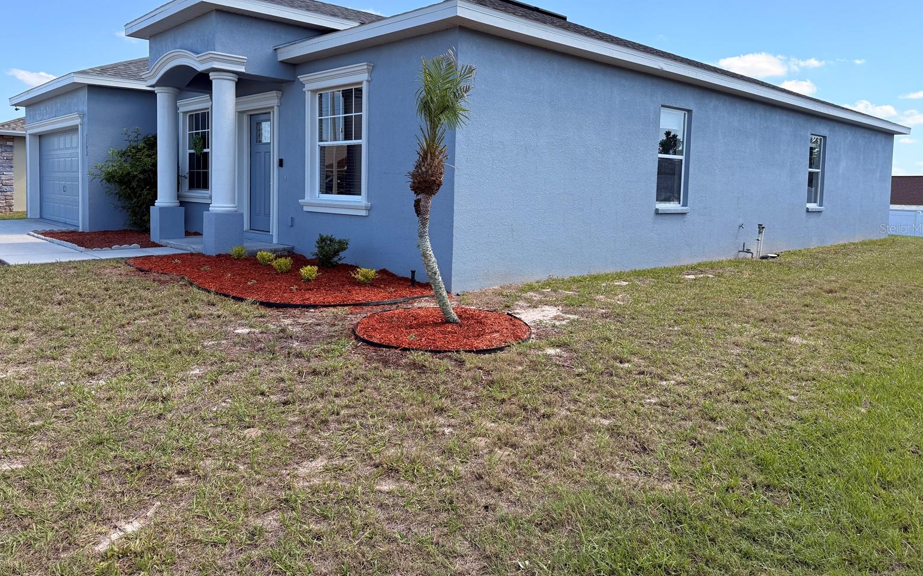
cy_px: 228
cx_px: 464
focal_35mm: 26
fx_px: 654
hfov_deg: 70.4
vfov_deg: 47.3
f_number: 1.78
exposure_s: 1/2907
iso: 100
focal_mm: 6.76
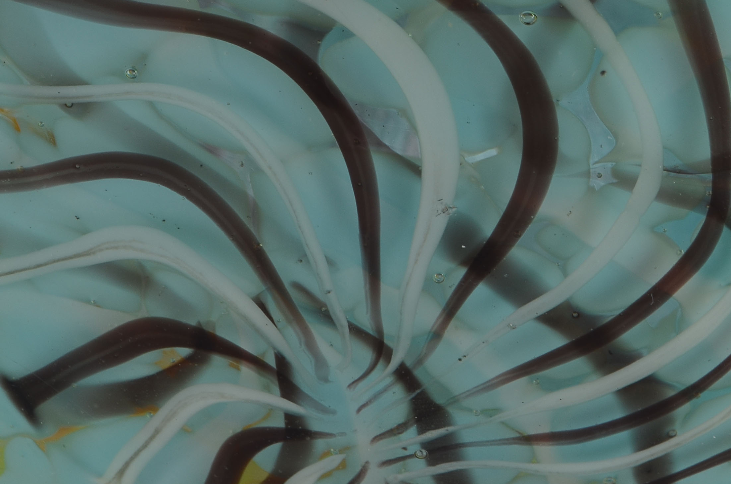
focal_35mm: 184
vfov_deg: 7.4
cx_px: 684
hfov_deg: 11.1
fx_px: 3731
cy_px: 89
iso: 100
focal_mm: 55
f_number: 16
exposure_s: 1/80
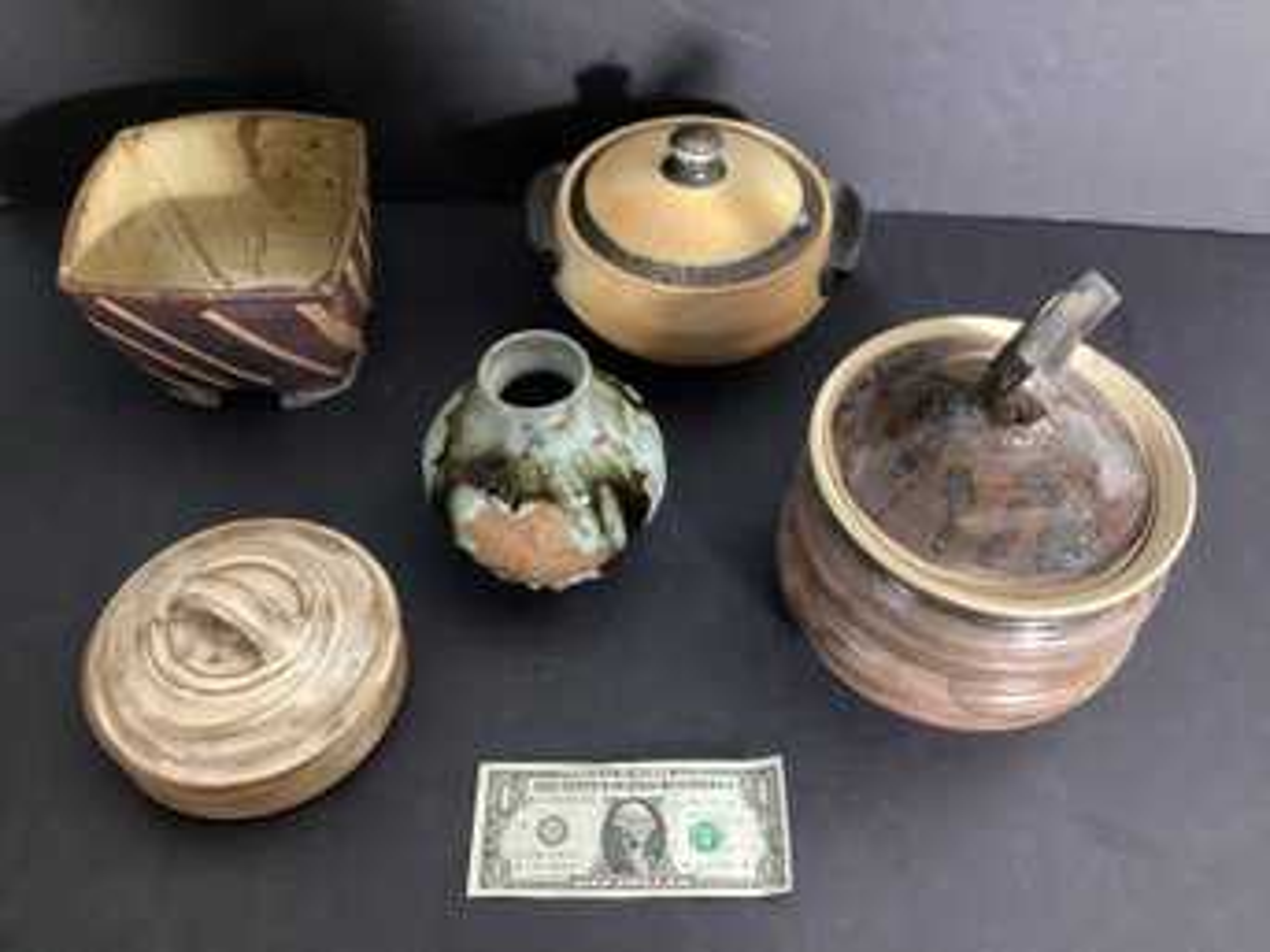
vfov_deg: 45.4
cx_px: 635
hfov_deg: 58.4
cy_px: 476
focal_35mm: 31
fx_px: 1137
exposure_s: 1/40
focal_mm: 3.3
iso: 320
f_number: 2.4
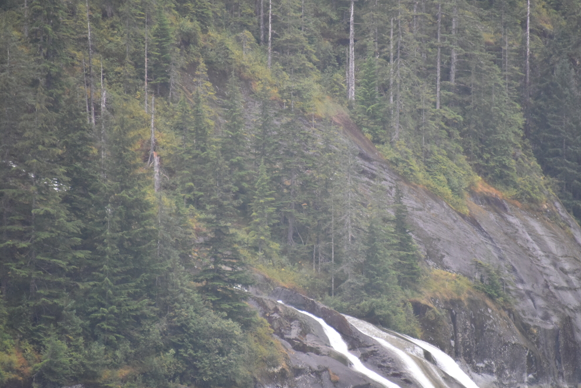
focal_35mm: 388
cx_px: 324
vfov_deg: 3.5
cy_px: 207
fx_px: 6261
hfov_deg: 5.3
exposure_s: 1/640
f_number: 5.6
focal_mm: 300
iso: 2800
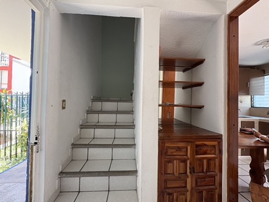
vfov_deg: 85.7
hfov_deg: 102.0
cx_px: 134
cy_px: 101
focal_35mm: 14
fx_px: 109
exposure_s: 1/99
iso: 250
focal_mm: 2.22
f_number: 2.2
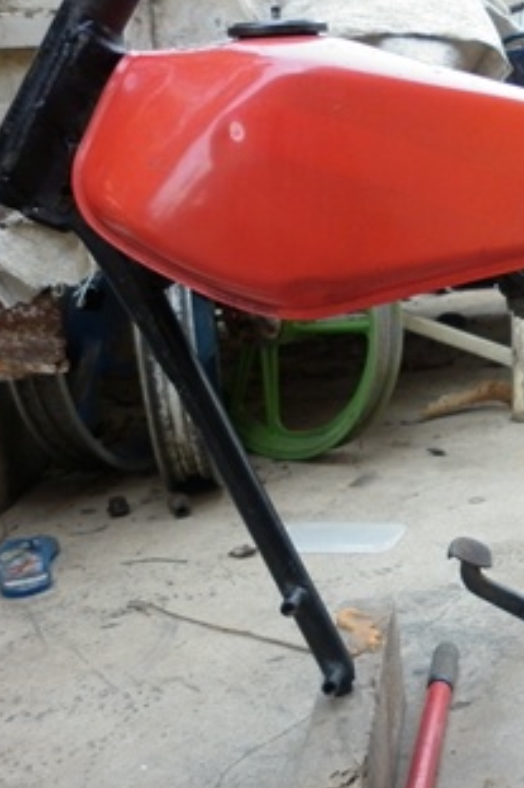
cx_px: 613
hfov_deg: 21.2
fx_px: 1311
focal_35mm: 60
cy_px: 340
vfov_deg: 33.4
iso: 80
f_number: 2.8
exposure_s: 1/125
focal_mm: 5
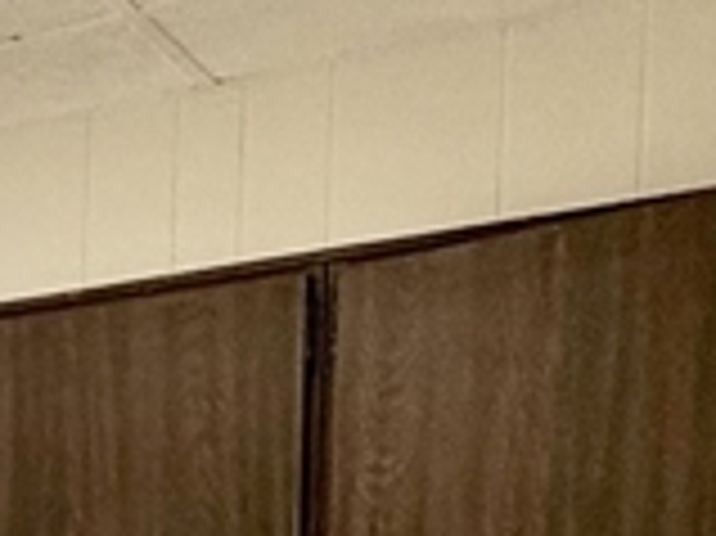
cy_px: 869
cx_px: -518
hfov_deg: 18.0
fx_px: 1860
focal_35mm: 90
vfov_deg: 14.9
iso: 250
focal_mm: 2.22
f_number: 2.2
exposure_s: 1/120
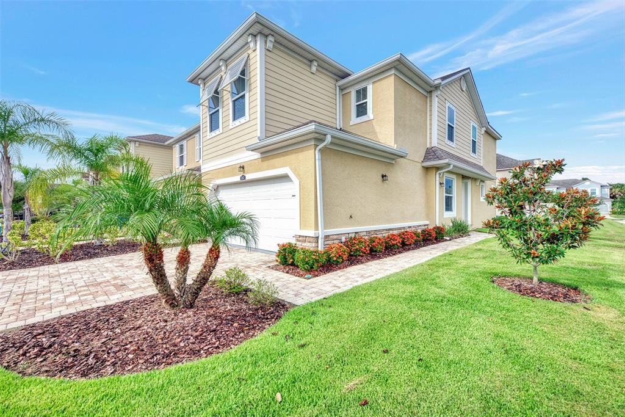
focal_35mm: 15
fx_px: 260
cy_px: 208
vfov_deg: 77.3
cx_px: 312
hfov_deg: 100.4
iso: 250
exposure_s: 1/200
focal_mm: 15
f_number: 7.1
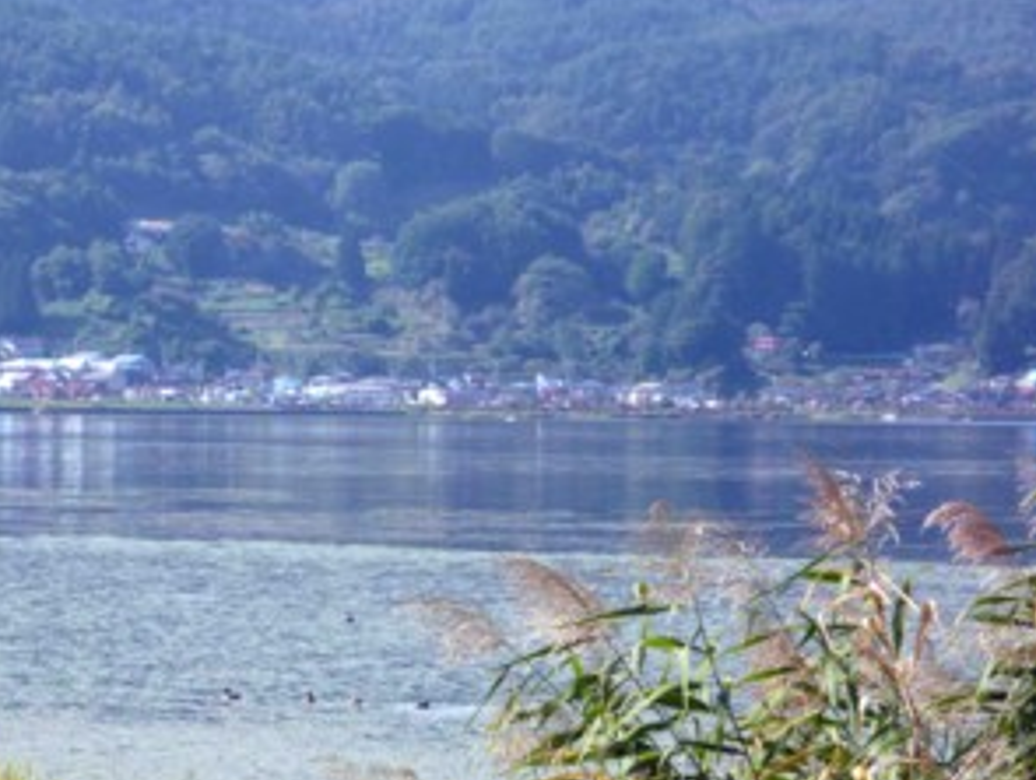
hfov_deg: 10.1
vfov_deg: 7.6
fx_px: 5843
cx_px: 249
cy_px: 587
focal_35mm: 195
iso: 80
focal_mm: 22.8
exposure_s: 1/160
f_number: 5.9
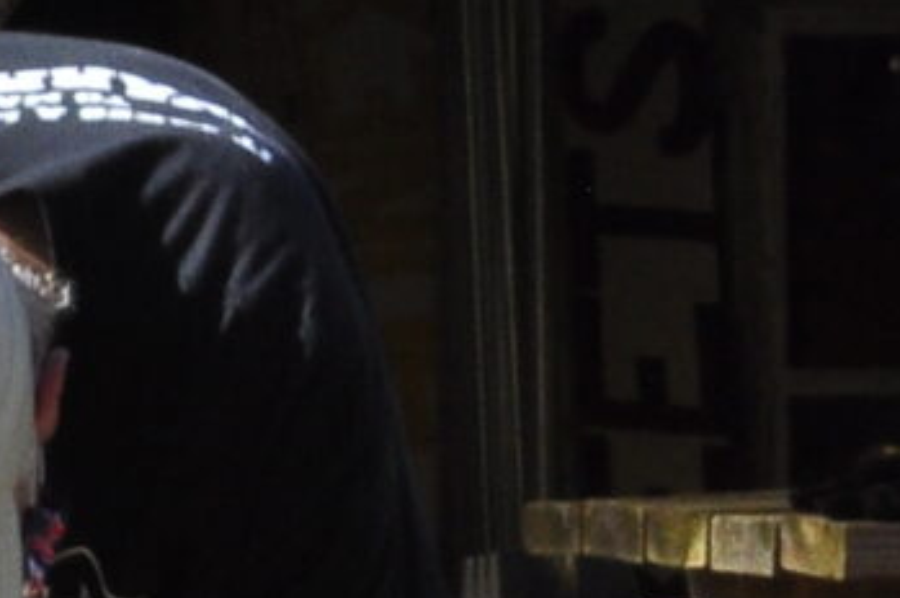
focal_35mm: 946
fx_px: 23627
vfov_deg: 1.4
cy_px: -291
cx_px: 1746
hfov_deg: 2.2
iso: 400
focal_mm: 86
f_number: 25
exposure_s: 1/125
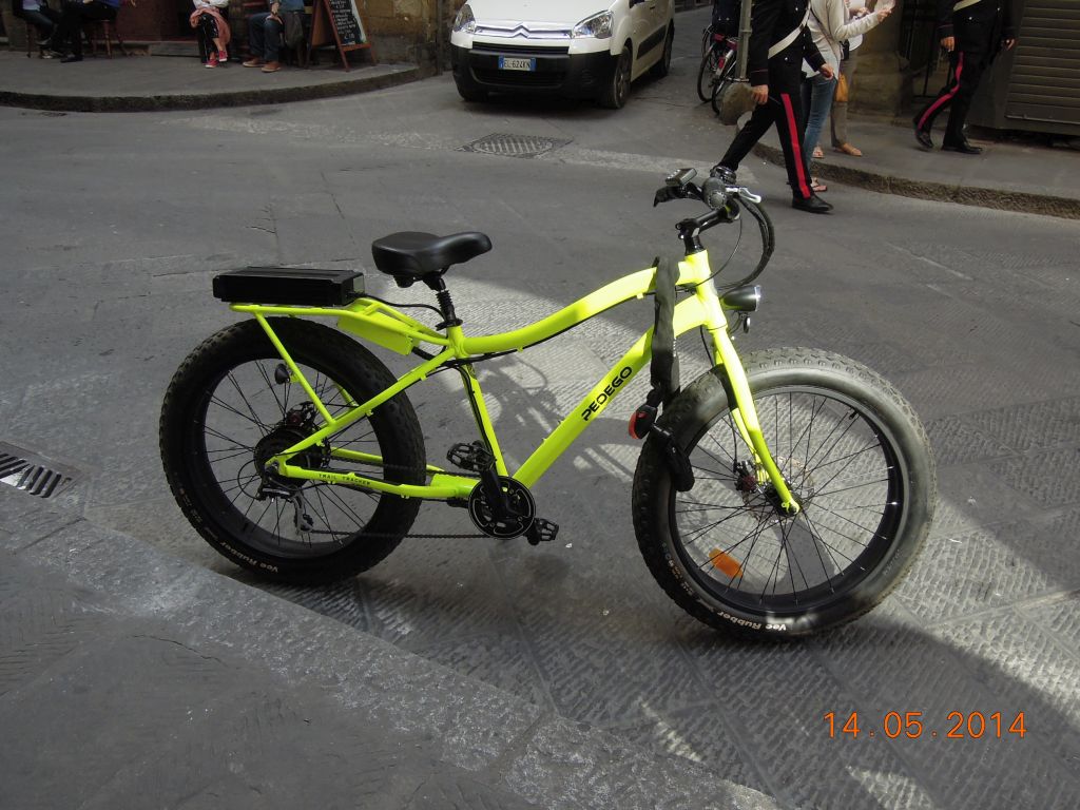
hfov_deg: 58.4
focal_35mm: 31
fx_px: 967
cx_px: 540
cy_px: 405
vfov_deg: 45.4
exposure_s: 1/320
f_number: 3
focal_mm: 5.5
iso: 160
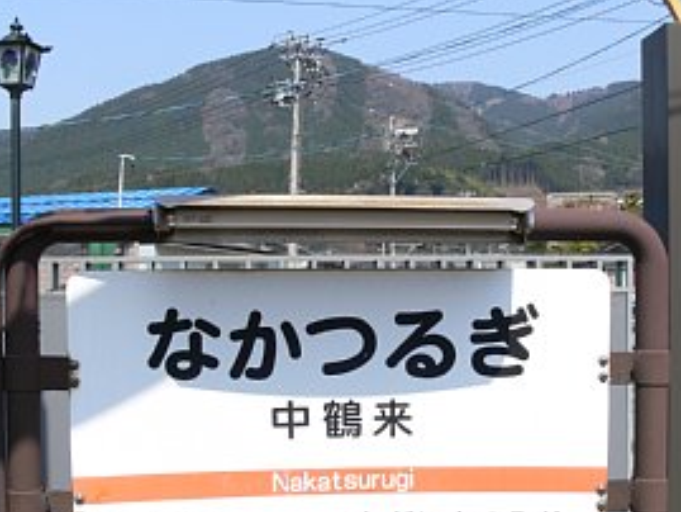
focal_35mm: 52
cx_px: 385
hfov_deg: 36.7
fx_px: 1023
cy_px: 365
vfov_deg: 27.8
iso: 80
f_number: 5.6
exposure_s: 1/250
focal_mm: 7.4
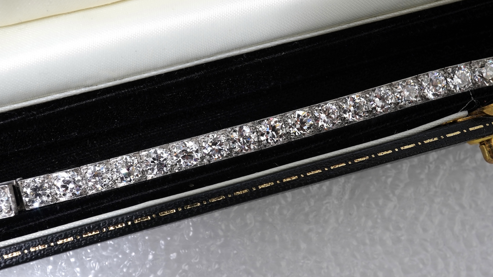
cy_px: 140
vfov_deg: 24.4
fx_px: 641
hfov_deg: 42.1
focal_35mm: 49
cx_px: 242
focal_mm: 30
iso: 400
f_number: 18
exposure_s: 1/125
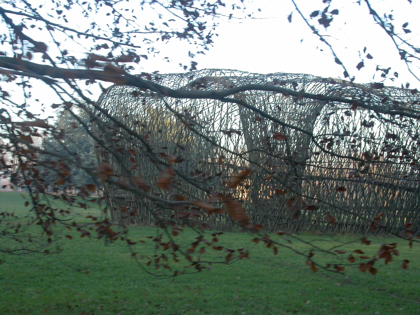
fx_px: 861
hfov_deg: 27.4
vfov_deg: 20.7
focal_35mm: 71
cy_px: 158
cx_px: 210
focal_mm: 14.7
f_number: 3.8
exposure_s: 1/107
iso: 100
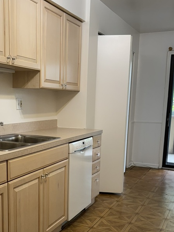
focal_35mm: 43
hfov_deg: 33.3
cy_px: 157
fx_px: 288
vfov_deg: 43.2
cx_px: 58
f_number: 1.78
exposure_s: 1/120
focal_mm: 6.76
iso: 160
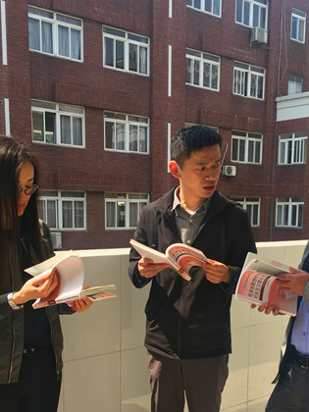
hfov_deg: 31.5
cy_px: 294
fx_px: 547
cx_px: 181
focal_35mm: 46
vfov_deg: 40.4
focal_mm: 4.15
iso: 25
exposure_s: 1/469
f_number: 2.2
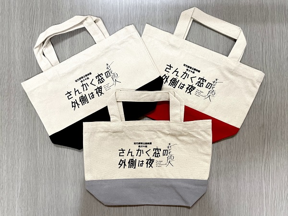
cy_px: 108
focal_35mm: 26
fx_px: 216
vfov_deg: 53.1
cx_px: 144
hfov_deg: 67.3
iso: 100
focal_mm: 4.2
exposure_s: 1/100
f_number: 1.6
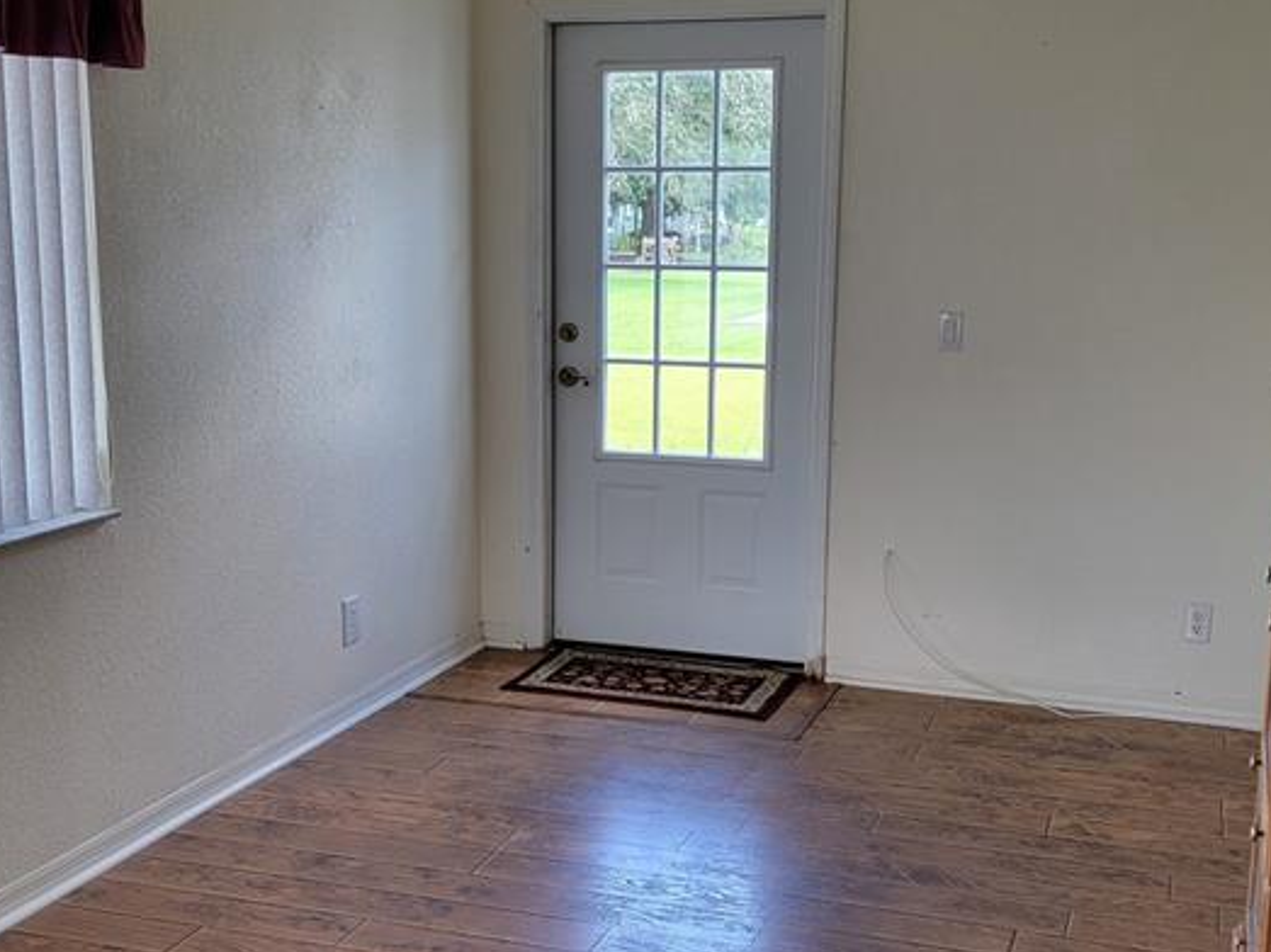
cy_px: 498
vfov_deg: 30.9
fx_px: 1725
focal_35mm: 47
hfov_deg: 40.4
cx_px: 588
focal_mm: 6.7
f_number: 1.8
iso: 64
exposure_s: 1/120
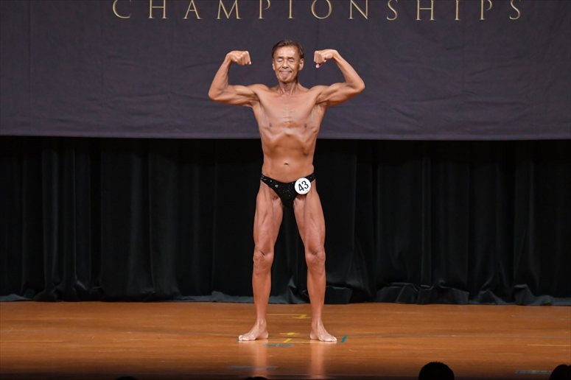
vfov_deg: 5.4
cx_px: 286
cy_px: 190
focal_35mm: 255
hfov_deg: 8.1
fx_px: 4043
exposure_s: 1/400
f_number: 5.6
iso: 5000
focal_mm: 170
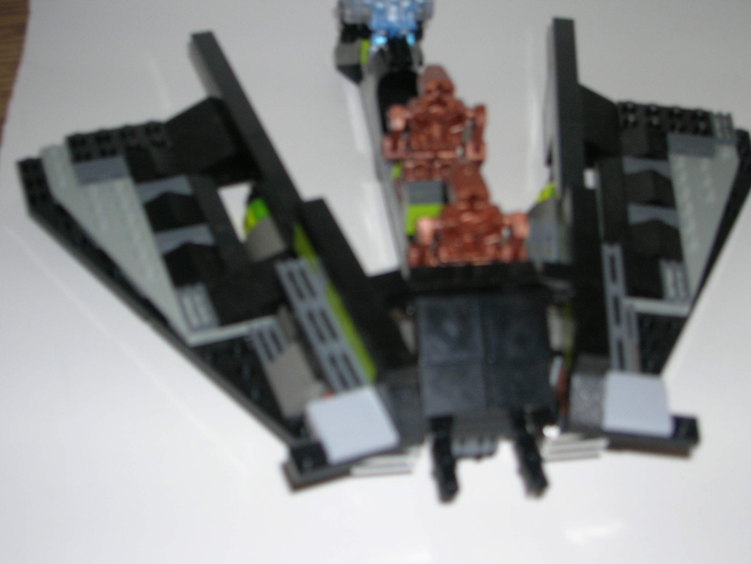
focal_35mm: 50
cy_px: 282
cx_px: 376
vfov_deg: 29.1
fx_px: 1085
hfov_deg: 38.2
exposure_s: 1/60.1
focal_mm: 8.4
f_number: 3.3
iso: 50
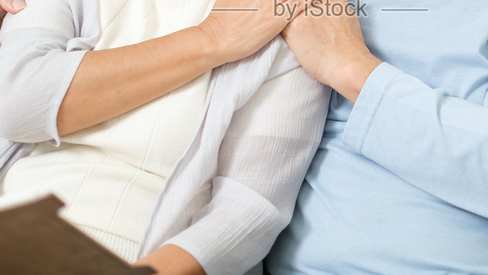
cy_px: -22
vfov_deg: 14.9
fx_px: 1022
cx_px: 319
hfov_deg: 26.7
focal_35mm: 79
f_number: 1.4
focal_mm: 23
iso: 160
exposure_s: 1/200
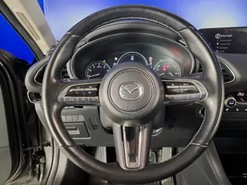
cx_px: 124
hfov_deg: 65.3
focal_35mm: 27
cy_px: 92
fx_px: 193
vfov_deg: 51.4
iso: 1000
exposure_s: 1/20
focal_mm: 4
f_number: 1.8
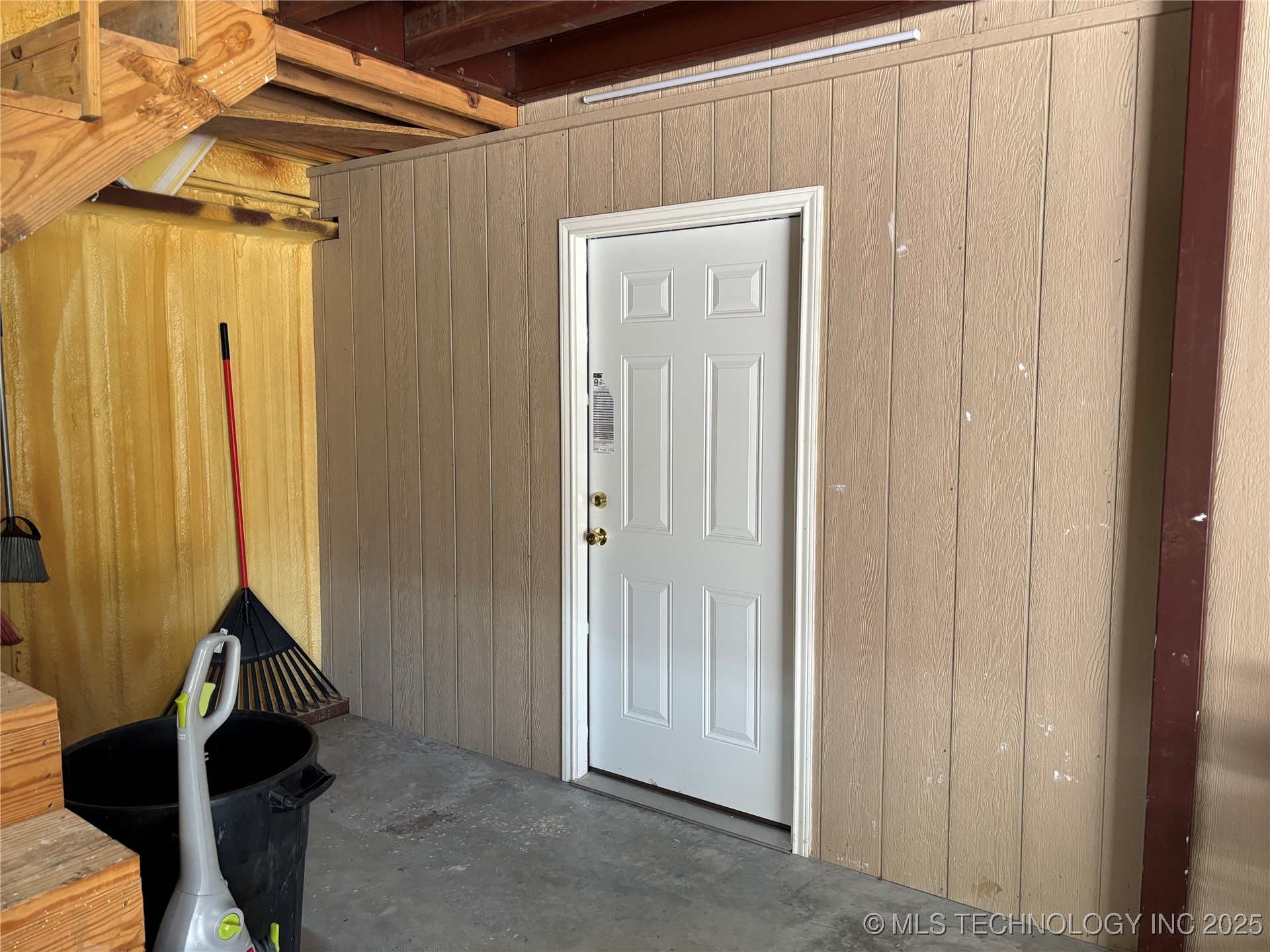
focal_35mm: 26
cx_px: 635
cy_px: 476
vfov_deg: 53.1
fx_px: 954
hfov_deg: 67.3
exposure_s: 1/60
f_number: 1.6
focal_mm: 5.96
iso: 200
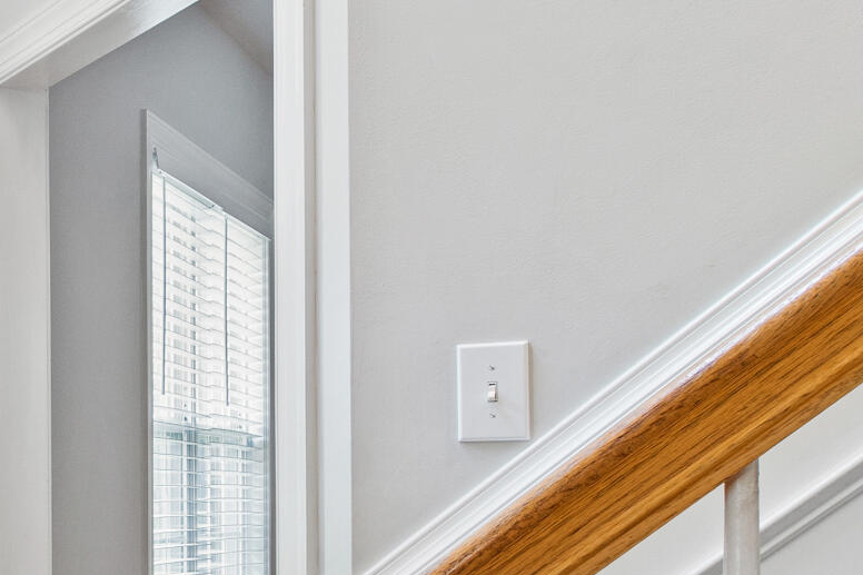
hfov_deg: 28.2
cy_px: 489
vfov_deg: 22.9
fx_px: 1390
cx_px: -271
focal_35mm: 58
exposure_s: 1
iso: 100
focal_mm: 10
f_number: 8
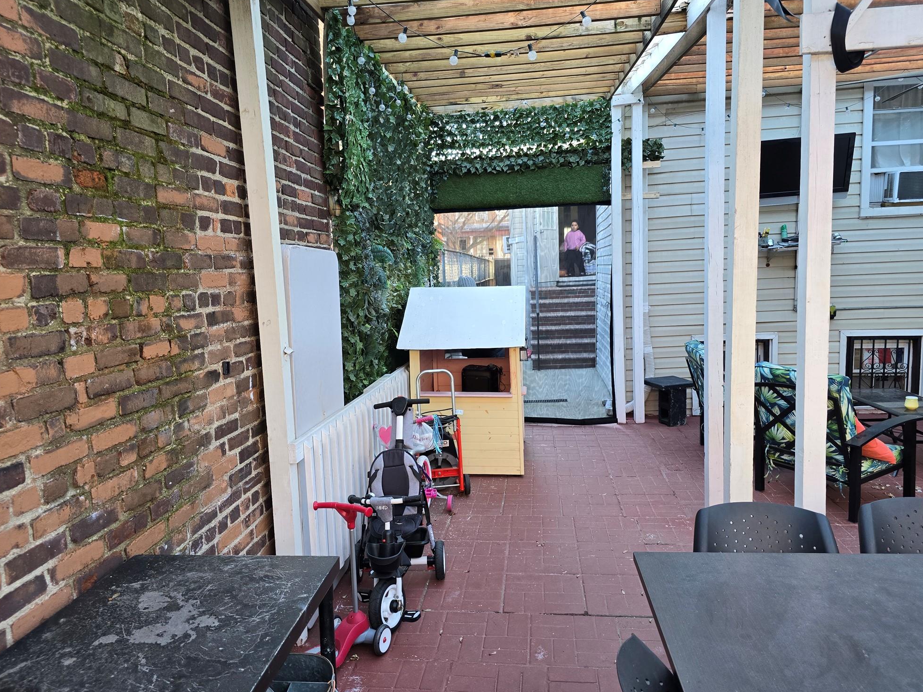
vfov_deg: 56.8
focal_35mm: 24
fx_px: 640
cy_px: 357
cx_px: 460
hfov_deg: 71.6
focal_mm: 6.3
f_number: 1.7
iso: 160
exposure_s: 1/180
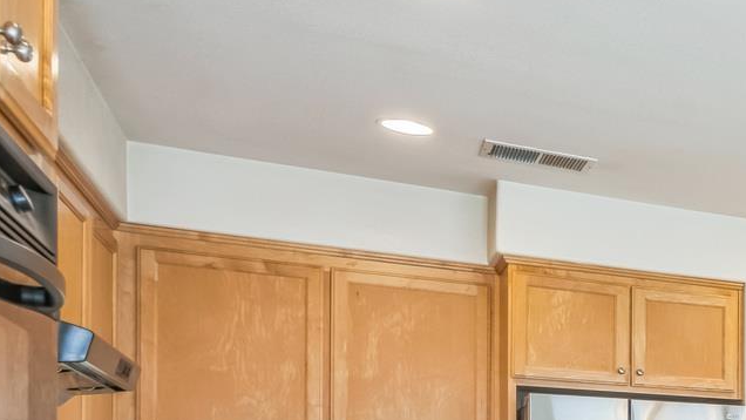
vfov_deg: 20.6
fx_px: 1068
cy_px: 524
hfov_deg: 26.3
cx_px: 1153
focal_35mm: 54
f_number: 8
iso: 100
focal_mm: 16
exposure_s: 1/6
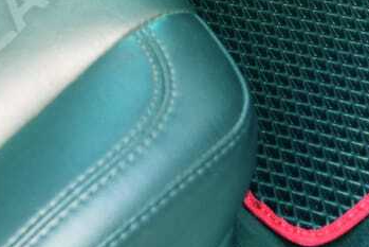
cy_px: -224
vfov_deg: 9.8
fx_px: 1353
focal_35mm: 132
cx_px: 135
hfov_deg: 15.5
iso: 1100
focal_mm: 22
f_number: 3.8
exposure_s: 1/30
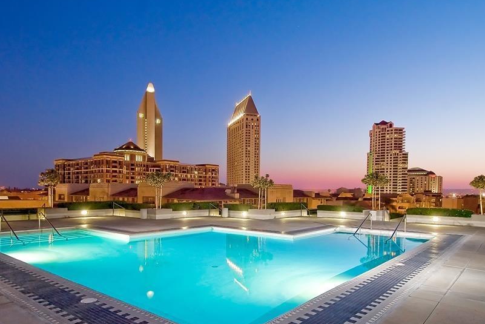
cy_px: 199
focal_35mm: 23
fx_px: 310
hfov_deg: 76.0
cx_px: 233
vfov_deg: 54.6
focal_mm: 12
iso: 250
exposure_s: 2.5
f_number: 7.1
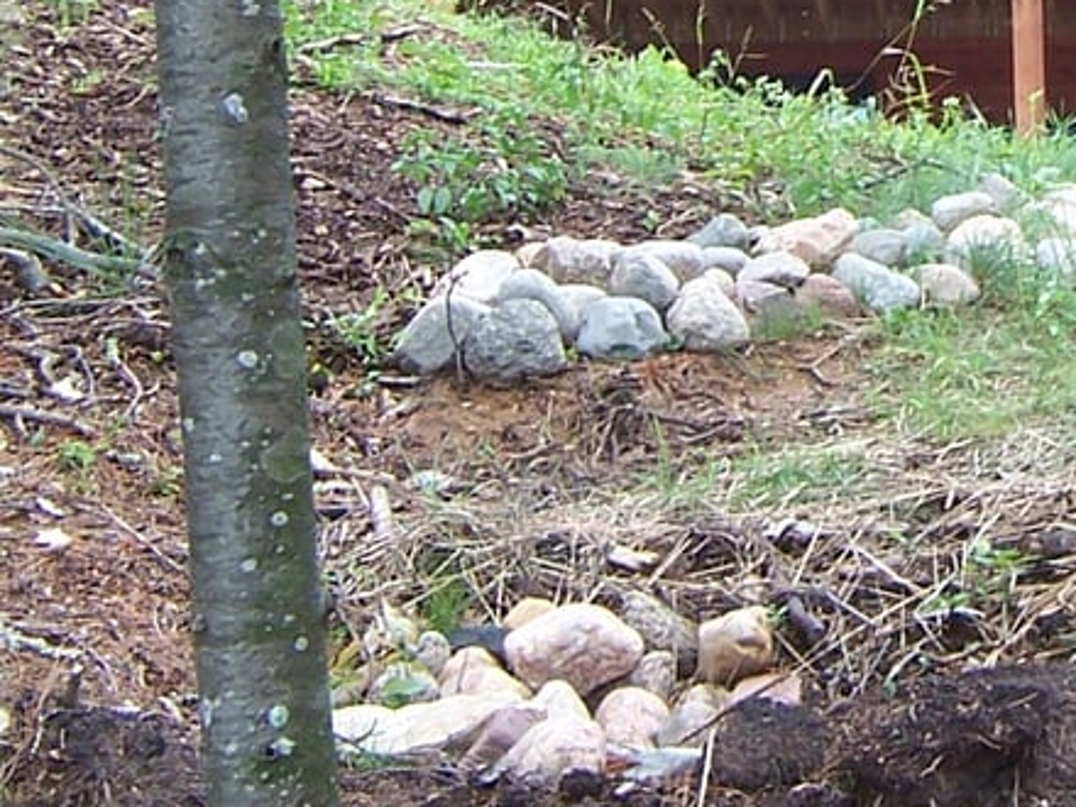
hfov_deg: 19.1
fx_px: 3108
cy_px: -201
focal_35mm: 100
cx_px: 1082
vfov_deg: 14.3
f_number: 3.4
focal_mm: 5.5
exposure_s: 1/90
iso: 80
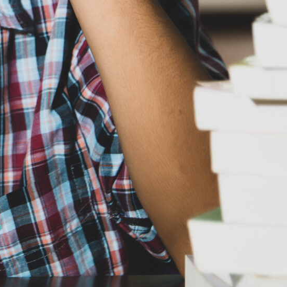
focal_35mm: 535
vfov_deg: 3.3
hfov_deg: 3.3
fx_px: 5018
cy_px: -38
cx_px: -206
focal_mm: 135
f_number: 2.8
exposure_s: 1/125
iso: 400
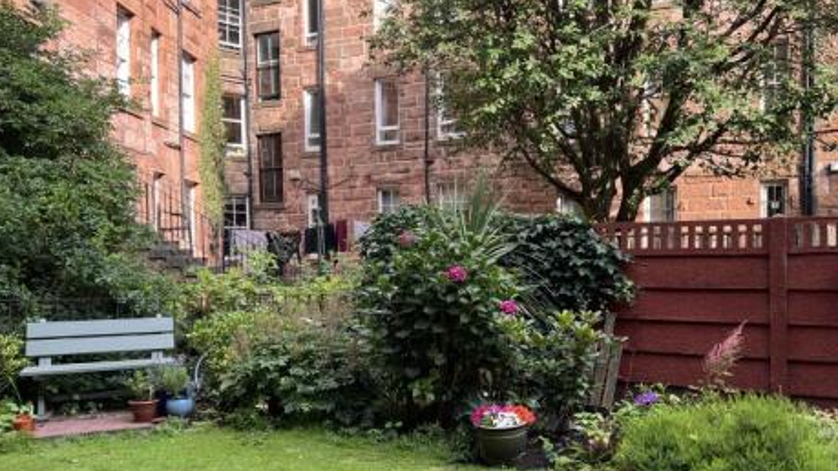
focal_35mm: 36
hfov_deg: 55.0
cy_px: 273
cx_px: 494
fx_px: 800
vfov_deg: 32.8
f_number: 1.5
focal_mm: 5.7
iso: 40
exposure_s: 1/242
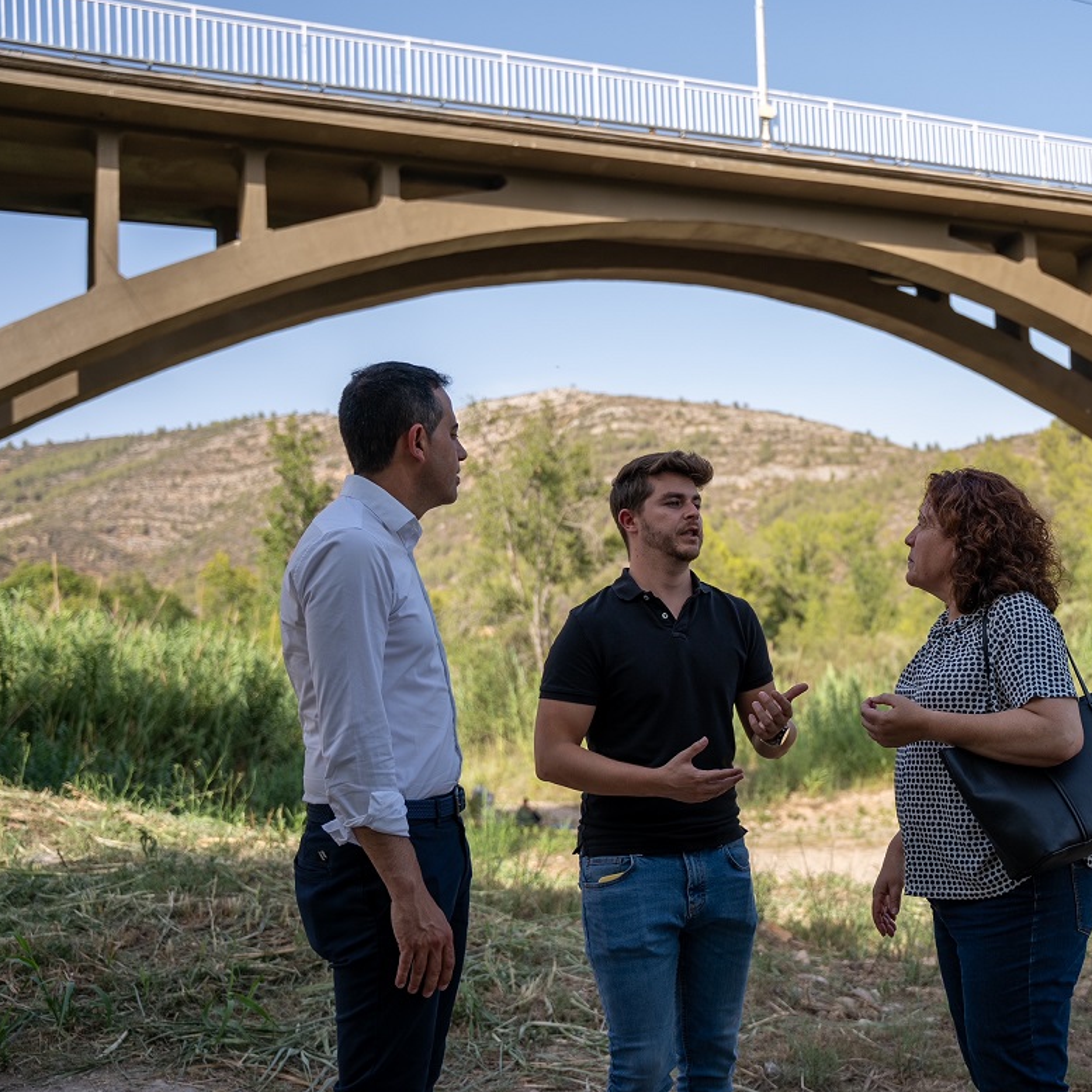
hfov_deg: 38.0
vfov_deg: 39.1
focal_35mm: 43
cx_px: 838
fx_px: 1536
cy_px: 531
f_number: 2.8
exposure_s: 1/1250
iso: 100
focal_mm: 32.8
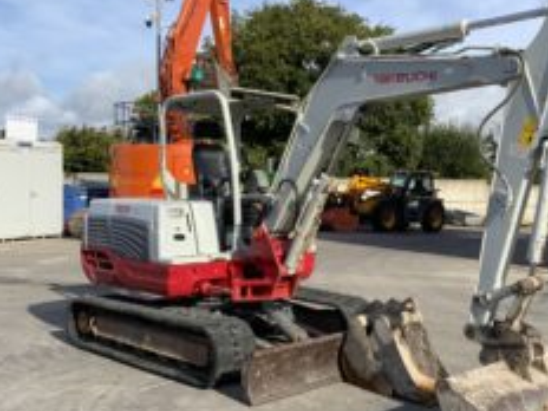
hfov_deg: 40.8
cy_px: 217
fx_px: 712
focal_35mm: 45
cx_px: 413
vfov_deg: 32.2
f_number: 1.8
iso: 16
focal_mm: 3
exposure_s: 1/1912
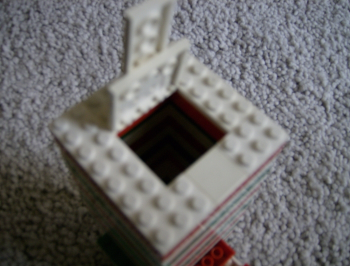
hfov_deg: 51.1
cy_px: 133
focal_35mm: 36
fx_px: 366
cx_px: 175
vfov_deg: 40.0
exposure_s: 1/159
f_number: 2.8
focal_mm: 6
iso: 100
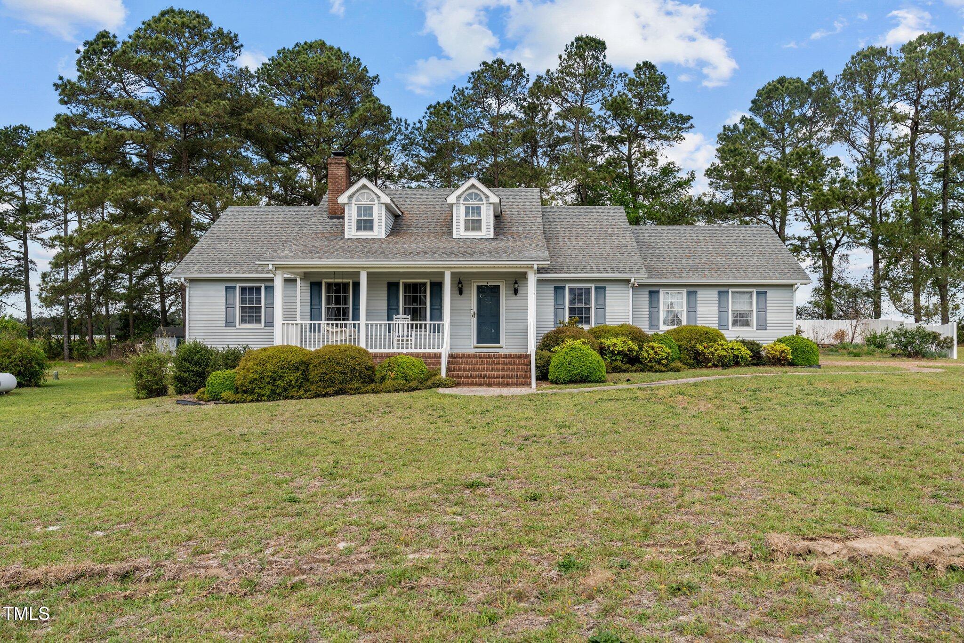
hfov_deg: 62.8
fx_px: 790
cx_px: 482
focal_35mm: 30
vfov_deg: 44.3
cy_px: 322
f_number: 8
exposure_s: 1/320
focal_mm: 29.5
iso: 250
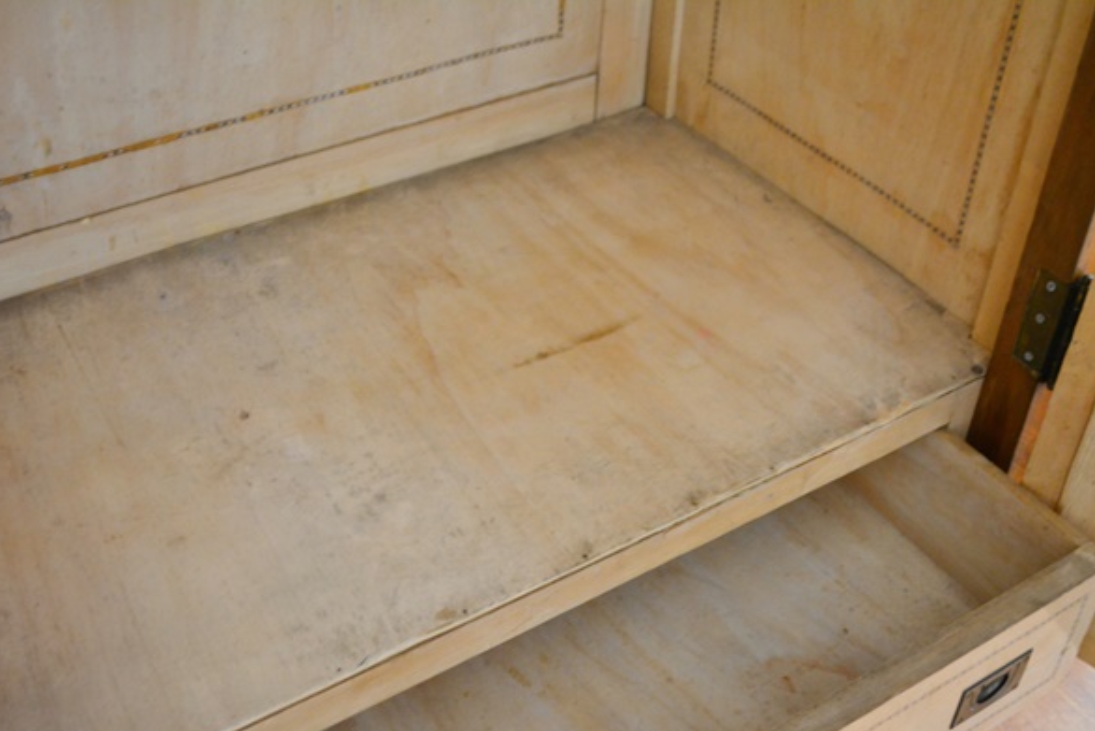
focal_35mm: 45
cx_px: 555
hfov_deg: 44.0
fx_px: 1354
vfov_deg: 30.2
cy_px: 370
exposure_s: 1/30
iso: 2000
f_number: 4.5
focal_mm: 29
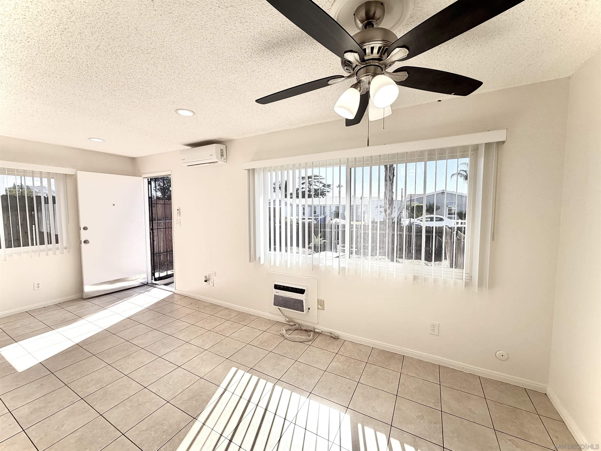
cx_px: 300
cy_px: 226
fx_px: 243
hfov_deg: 102.1
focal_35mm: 14
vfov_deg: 85.7
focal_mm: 2.22
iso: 40
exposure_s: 1/527
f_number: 2.2
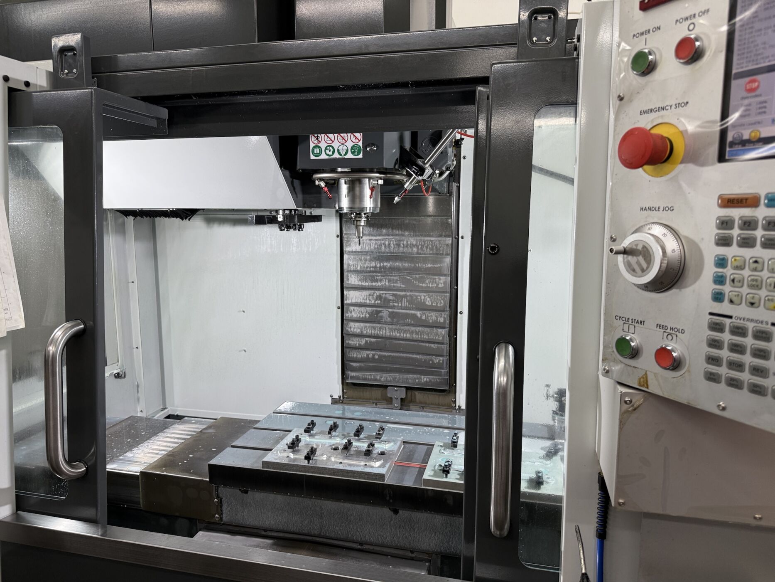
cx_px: 388
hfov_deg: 71.6
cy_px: 291
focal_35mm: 24
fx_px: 537
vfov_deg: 56.8
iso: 100
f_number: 1.78
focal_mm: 6.76
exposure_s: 1/120
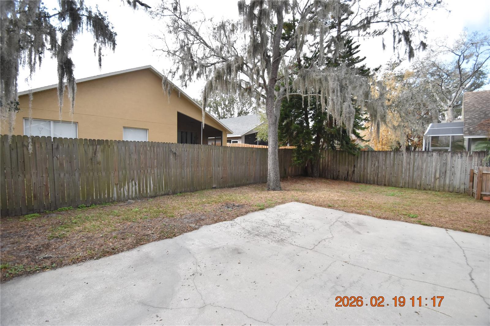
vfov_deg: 77.3
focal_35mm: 15
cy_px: 163
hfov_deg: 100.4
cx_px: 245
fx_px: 204
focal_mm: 10
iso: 800
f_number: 3.5
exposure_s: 1/2000
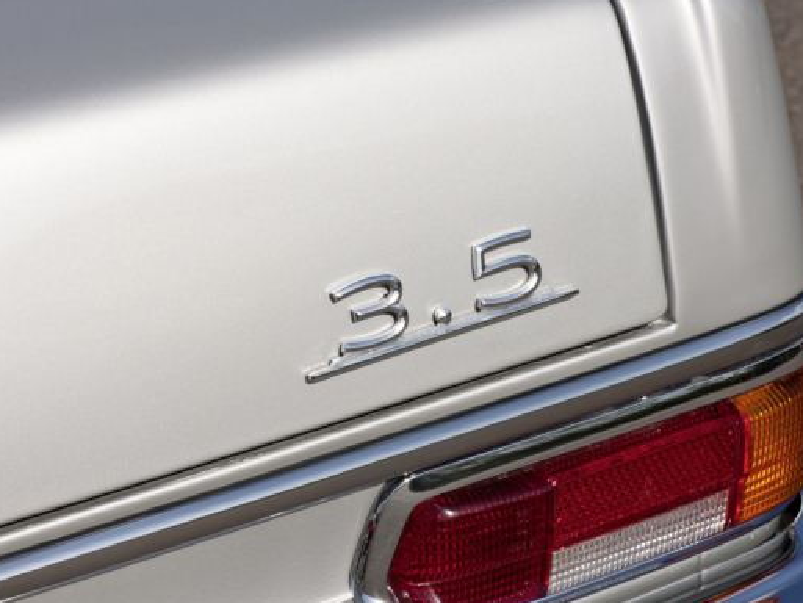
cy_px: 302
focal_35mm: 116
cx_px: 429
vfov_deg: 12.8
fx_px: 2692
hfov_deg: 17.0
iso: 100
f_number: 16
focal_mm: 105
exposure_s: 1/160
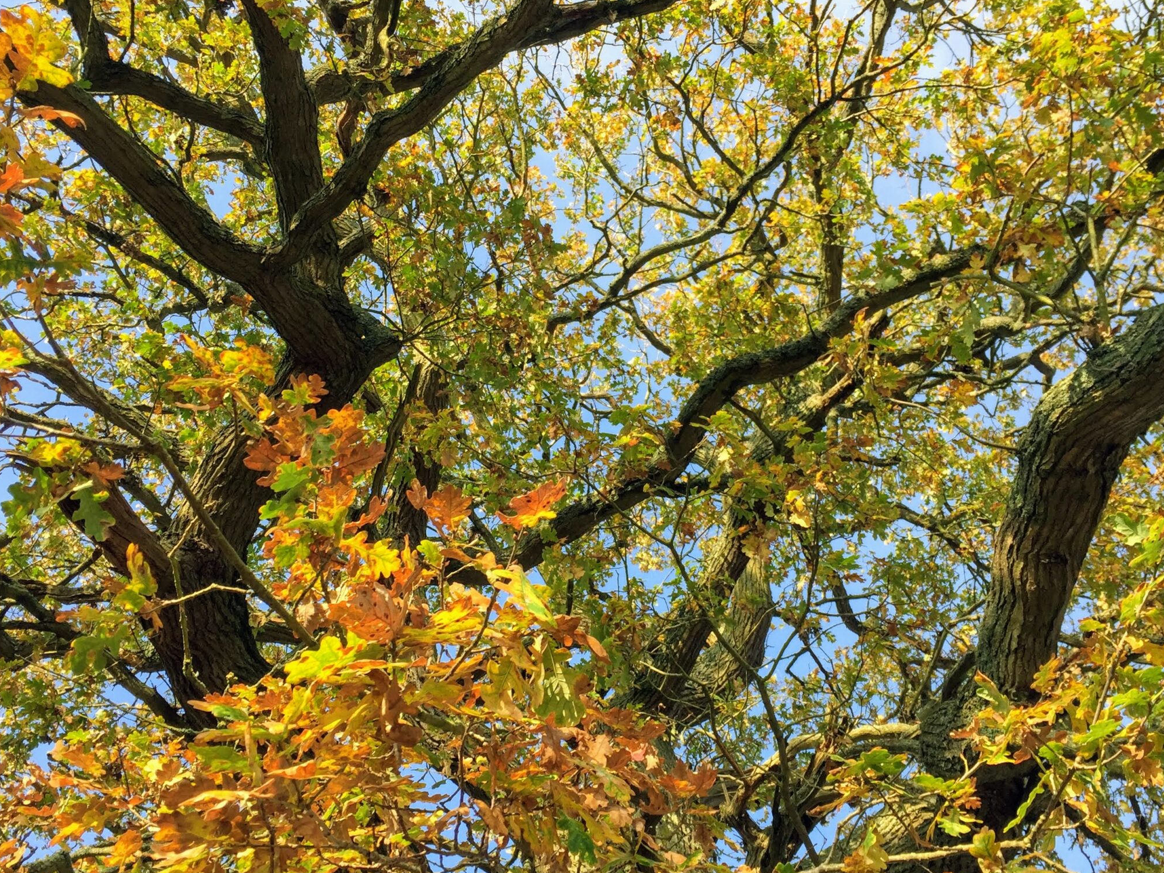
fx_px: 1244
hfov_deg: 50.1
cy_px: 425
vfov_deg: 38.7
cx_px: 551
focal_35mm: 37
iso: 32
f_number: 2.2
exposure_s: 1/416
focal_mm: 4.15
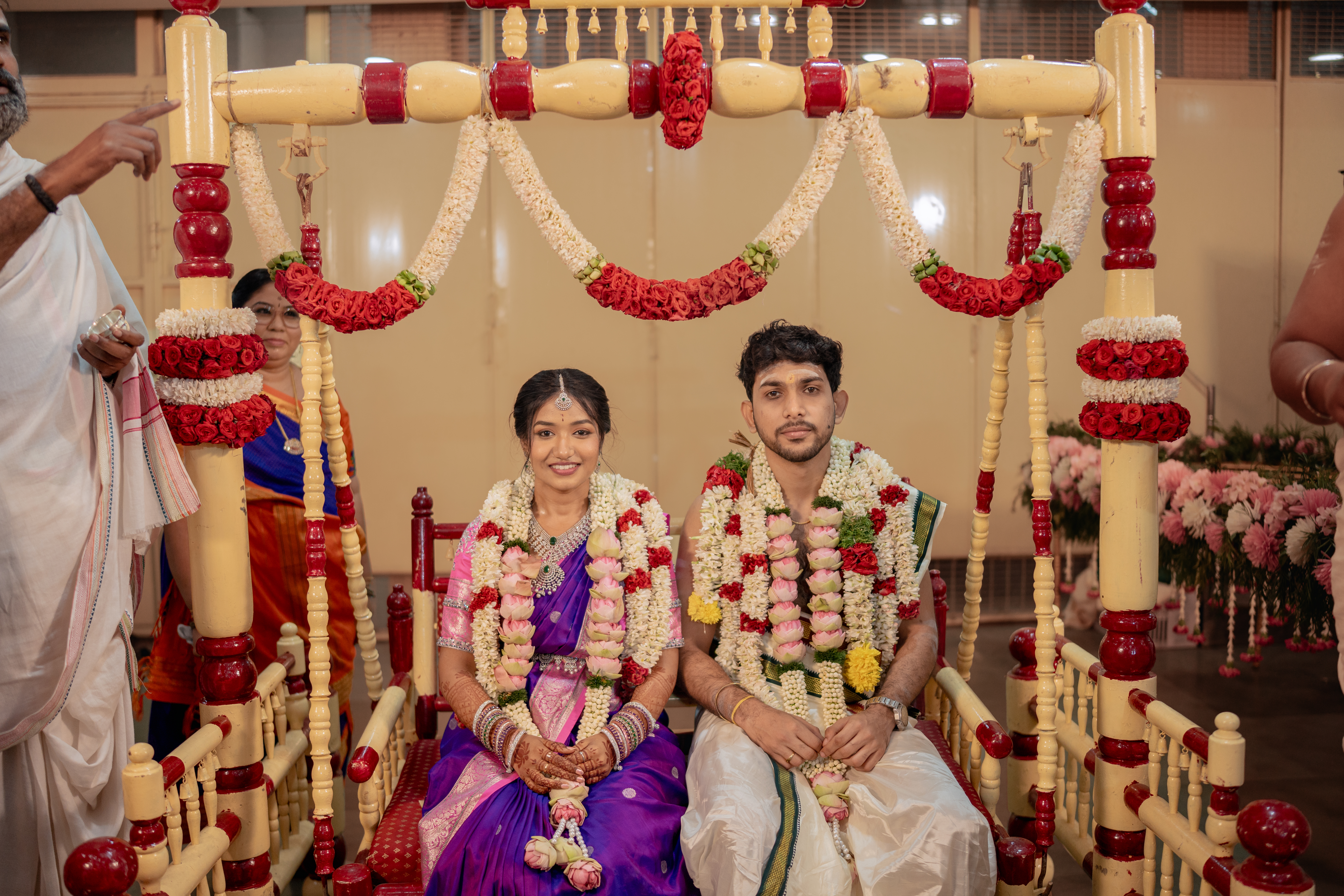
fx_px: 1307
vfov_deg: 37.9
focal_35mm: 35
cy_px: 448
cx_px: 672
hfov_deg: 54.4
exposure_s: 1/500
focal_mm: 35
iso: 500
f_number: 1.4
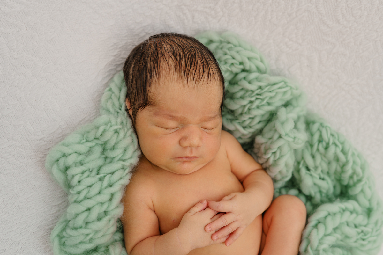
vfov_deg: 27.0
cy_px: 128
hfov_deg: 39.6
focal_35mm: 50
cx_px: 192
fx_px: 532
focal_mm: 50
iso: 320
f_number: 3.5
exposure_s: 1/200
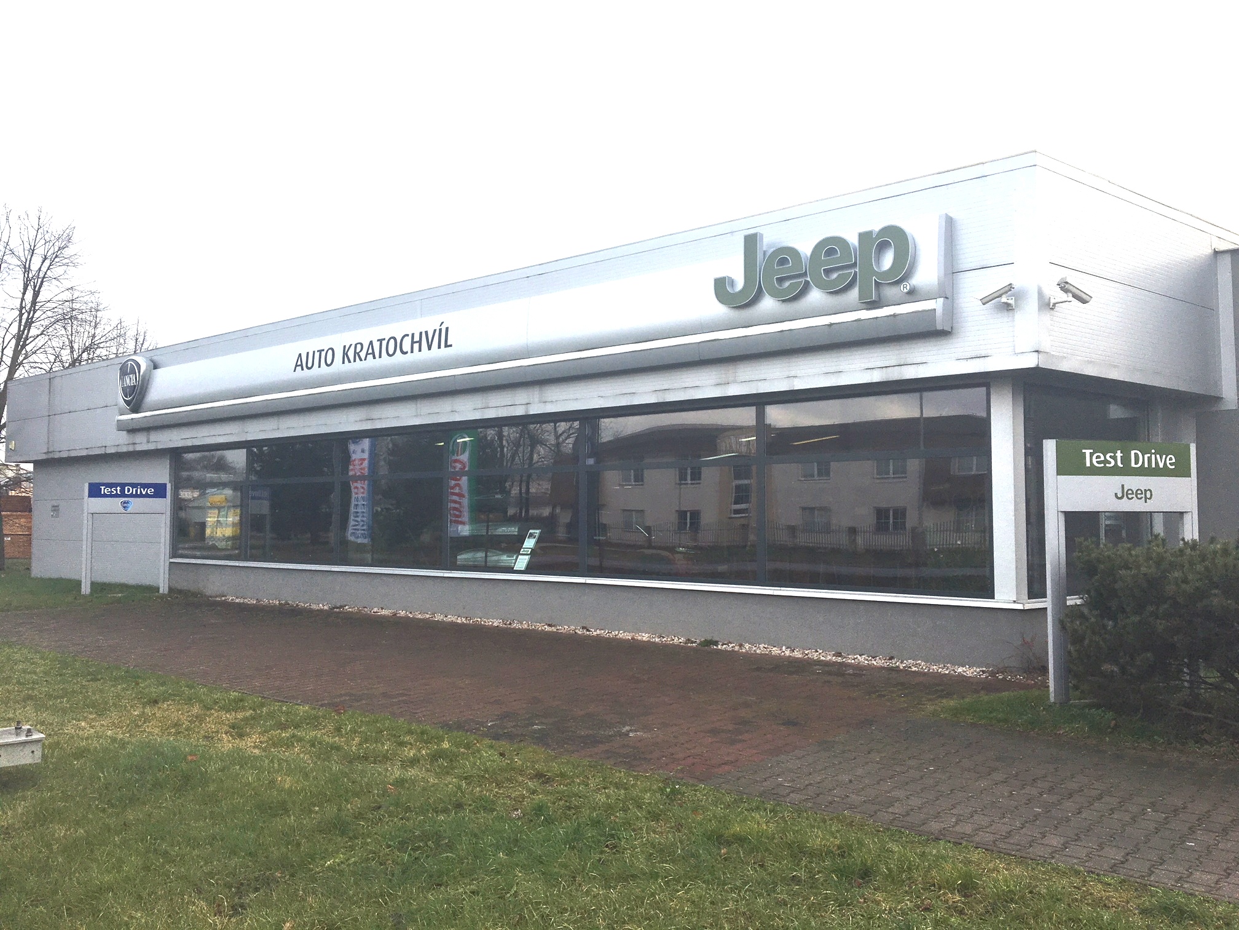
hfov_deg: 61.7
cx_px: 620
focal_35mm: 29
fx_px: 1038
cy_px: 465
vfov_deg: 48.2
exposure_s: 1/561
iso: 25
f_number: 2.2
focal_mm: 4.15
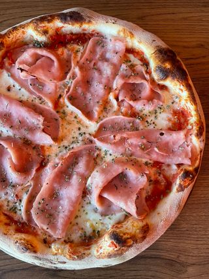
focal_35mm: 26
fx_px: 209
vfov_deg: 67.3
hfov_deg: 53.1
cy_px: 140
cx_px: 104
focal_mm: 4.2
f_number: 1.6
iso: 200
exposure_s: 1/50
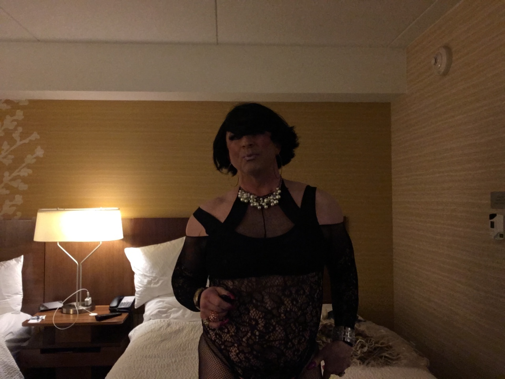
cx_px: 252
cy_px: 190
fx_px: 452
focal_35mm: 31
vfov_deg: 45.4
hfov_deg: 58.4
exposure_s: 1/33
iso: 200
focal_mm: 2.15
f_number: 2.4
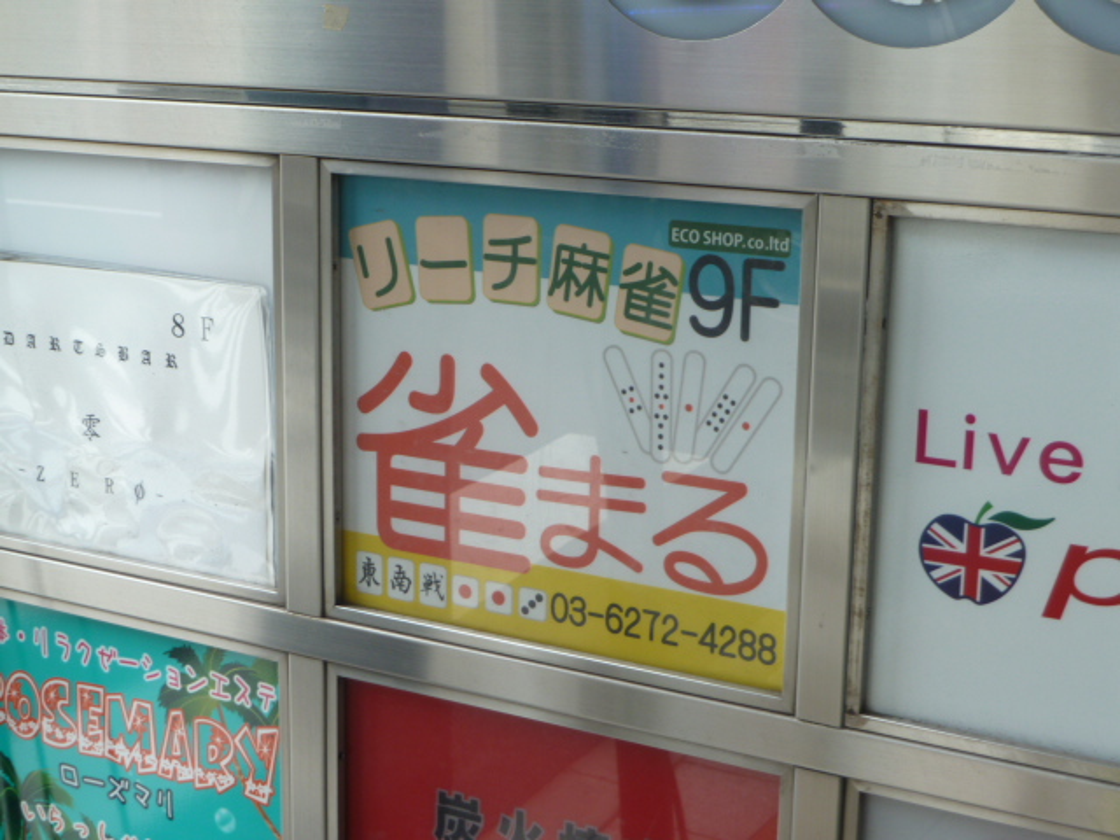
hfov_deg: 32.7
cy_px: 420
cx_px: 560
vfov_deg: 24.8
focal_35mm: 59
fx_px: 1909
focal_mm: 9.7
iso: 100
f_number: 3.9
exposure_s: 1/40
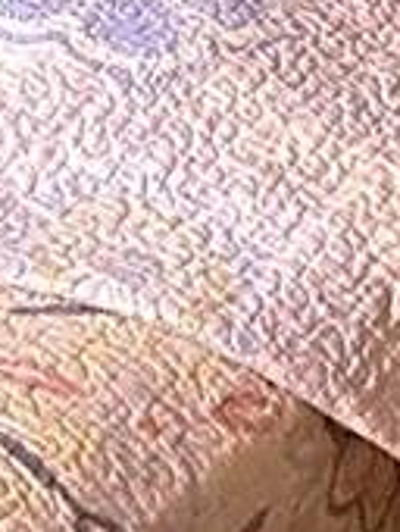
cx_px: -766
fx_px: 2812
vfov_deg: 10.0
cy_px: -510
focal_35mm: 183
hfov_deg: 7.3
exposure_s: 1/12
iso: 500
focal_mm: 4.25
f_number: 1.8
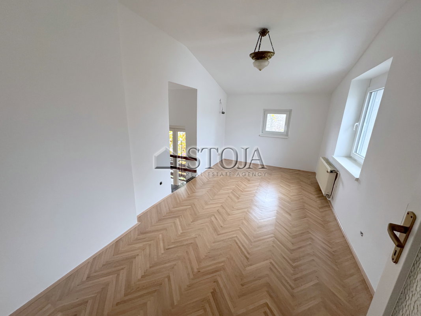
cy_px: 158
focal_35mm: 14
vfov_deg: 85.7
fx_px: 170
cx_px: 210
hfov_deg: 102.1
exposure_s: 1/99
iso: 250
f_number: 2.2
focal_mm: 2.22
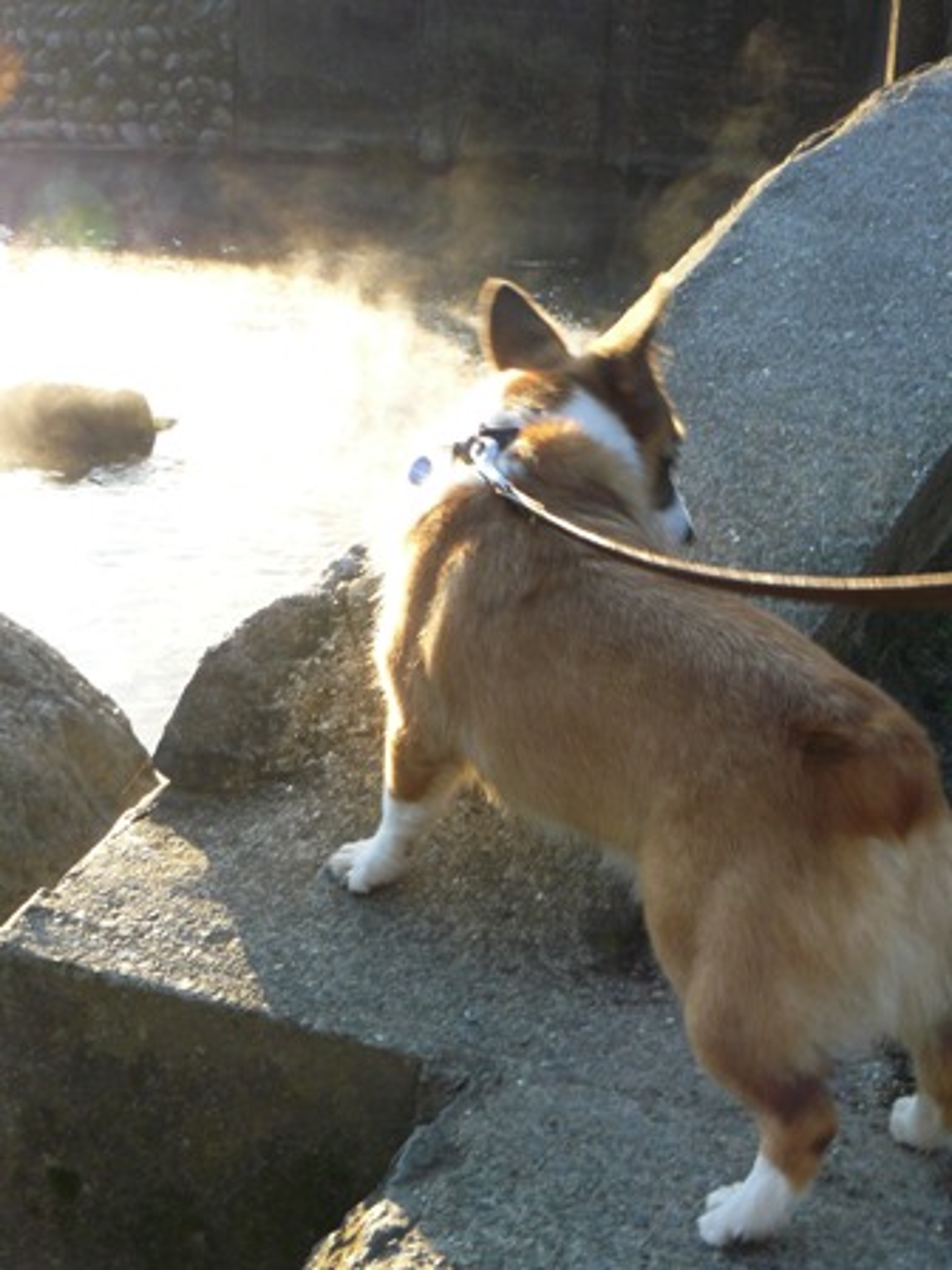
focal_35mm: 36
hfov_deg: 39.7
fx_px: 1320
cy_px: 635
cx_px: 476
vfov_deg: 51.4
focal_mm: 6
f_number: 3.6
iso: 100
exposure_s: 1/100
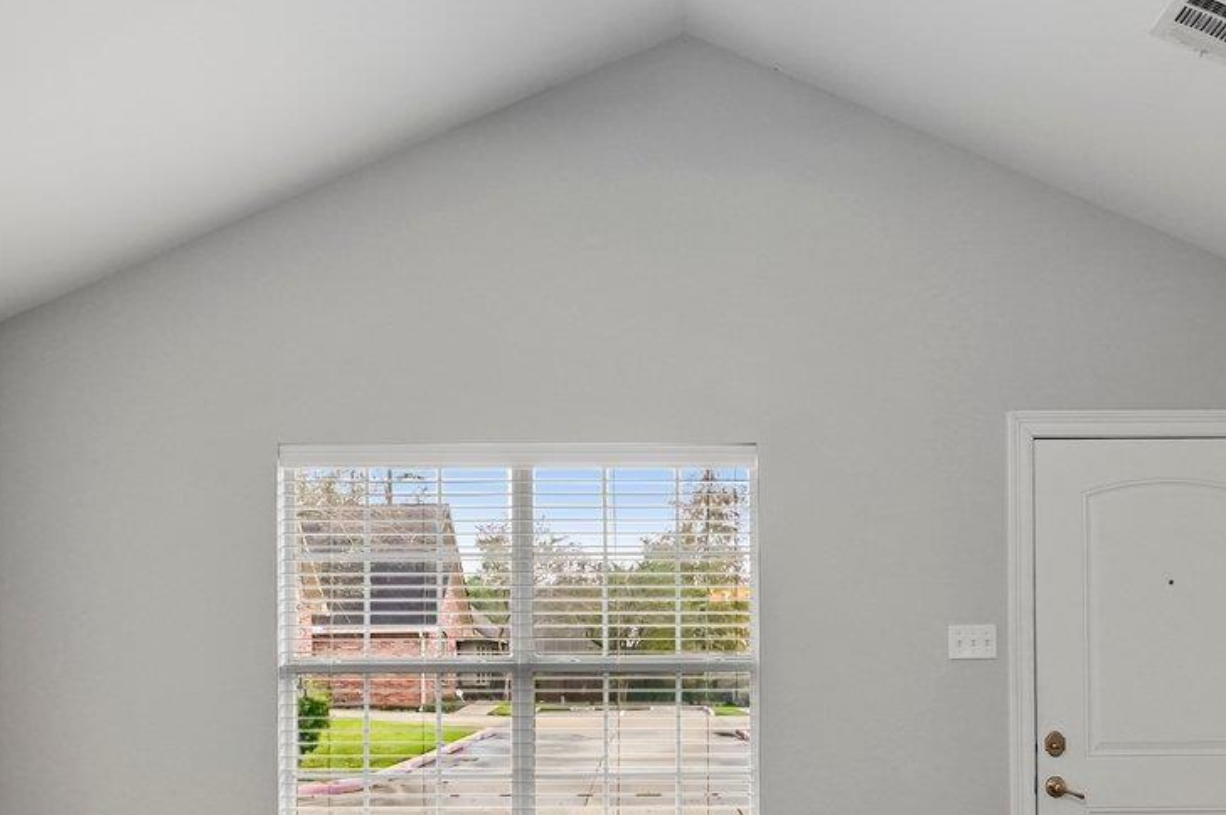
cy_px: 680
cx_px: 729
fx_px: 1531
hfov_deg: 43.4
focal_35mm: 45
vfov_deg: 29.0
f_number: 10
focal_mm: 16
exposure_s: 1/2.5
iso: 200
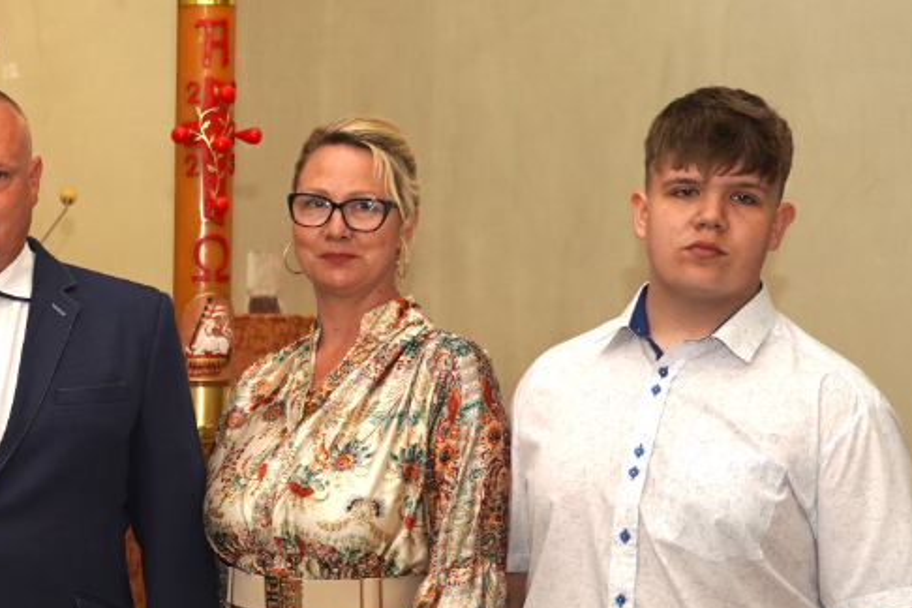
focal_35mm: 107
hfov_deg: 17.8
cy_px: 571
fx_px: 2710
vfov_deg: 12.7
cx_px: -302
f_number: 4
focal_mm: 40
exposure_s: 1/100
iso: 400
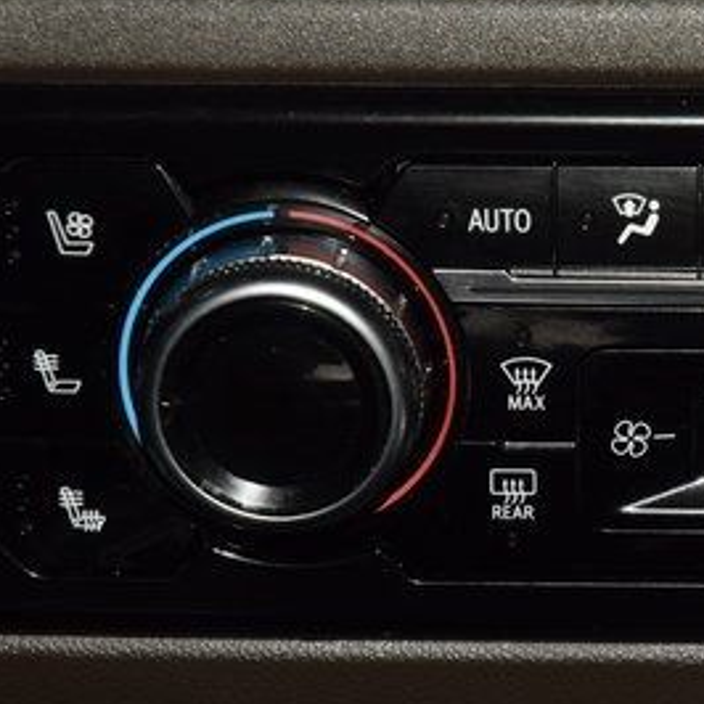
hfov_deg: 8.1
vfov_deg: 8.1
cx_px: 783
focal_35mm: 215
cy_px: 359
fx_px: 4947
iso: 100
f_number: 8
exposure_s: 1/125
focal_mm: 70
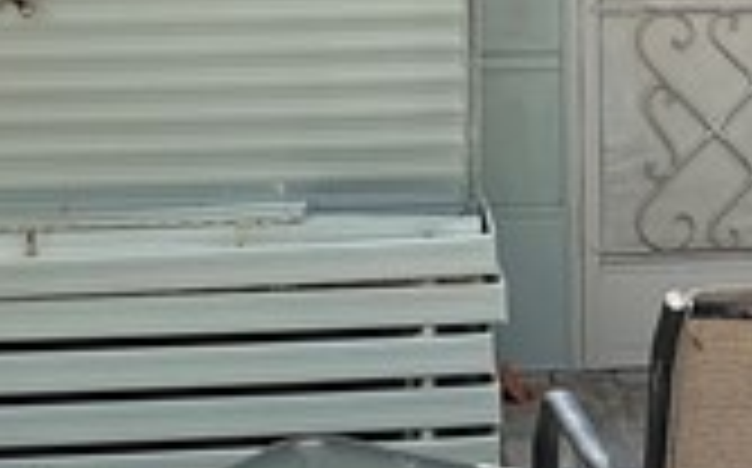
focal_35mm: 91
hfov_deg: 22.5
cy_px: -112
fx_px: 1863
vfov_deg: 13.9
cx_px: 594
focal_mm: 2.22
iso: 40
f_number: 2.2
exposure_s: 1/1208
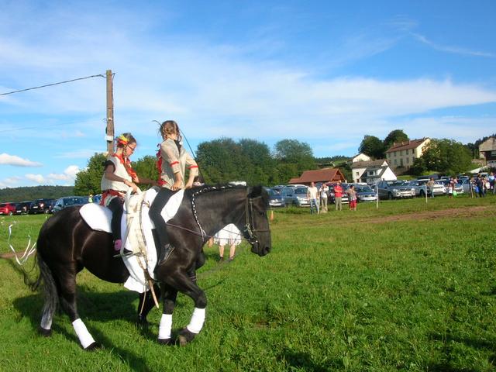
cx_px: 248
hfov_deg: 52.6
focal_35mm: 35
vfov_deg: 40.7
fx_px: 502
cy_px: 186
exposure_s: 1/238
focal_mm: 5.8
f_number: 5.6
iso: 50
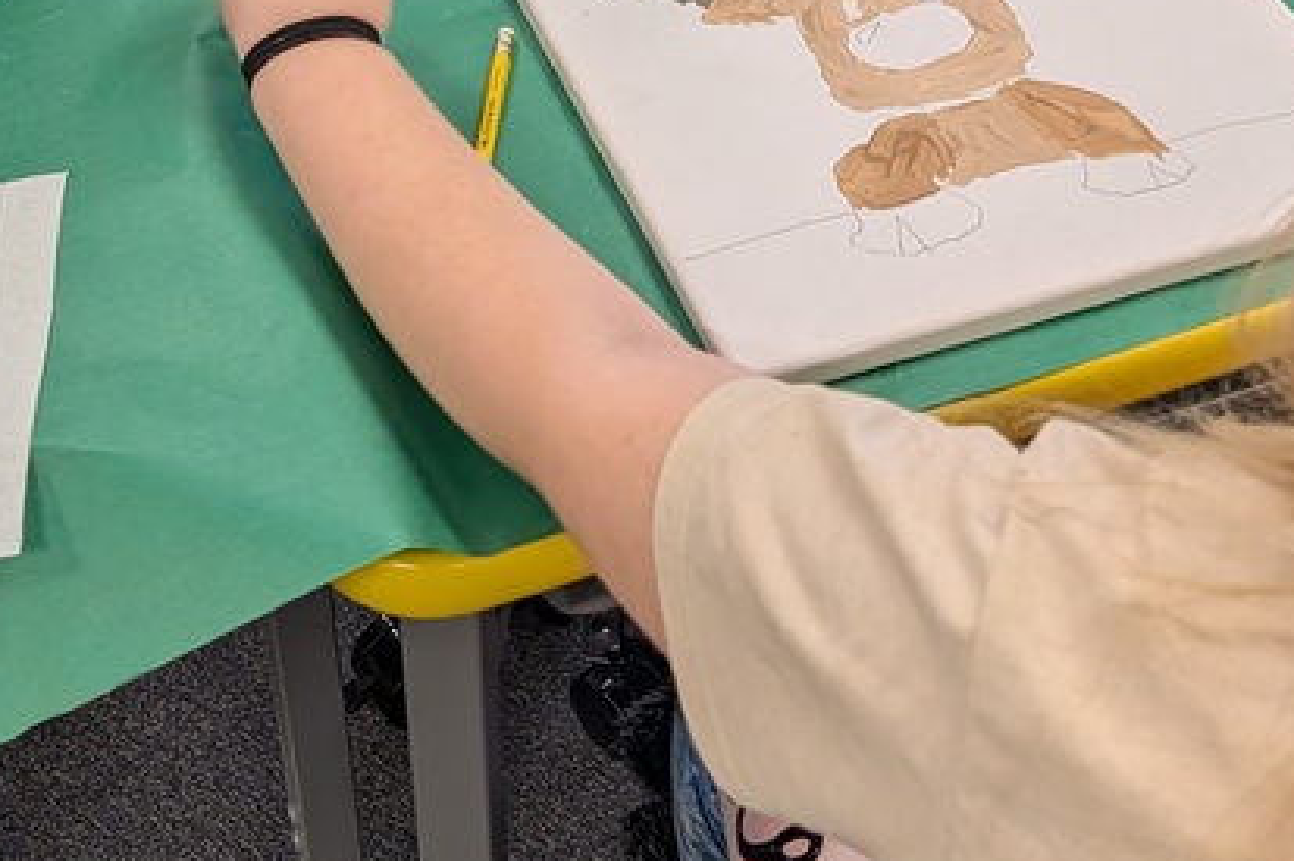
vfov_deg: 20.4
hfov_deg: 32.3
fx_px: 2228
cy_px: -194
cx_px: 519
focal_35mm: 62
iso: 172
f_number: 1.68
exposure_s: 1/236
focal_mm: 6.9
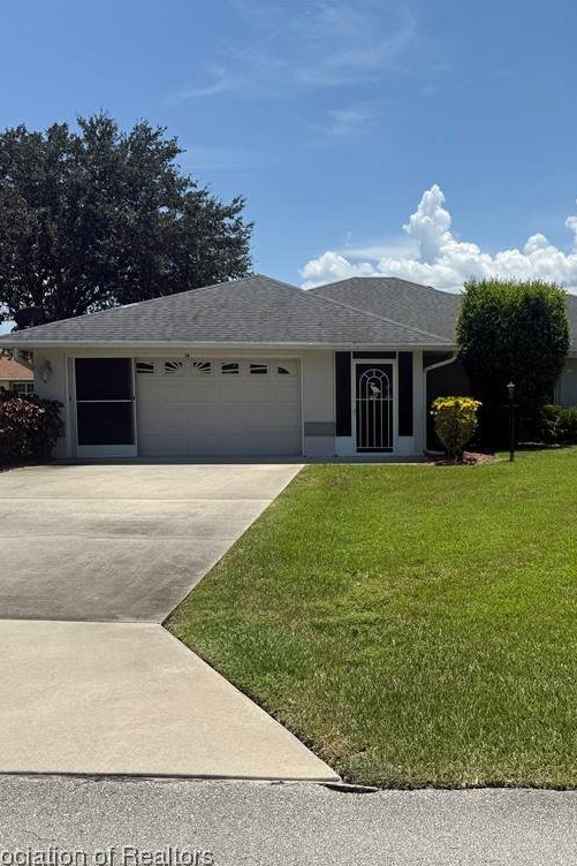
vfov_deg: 55.8
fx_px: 818
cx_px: 426
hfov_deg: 38.0
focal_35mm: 34
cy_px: 439
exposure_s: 1/8130
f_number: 1.78
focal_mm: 6.76
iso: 80
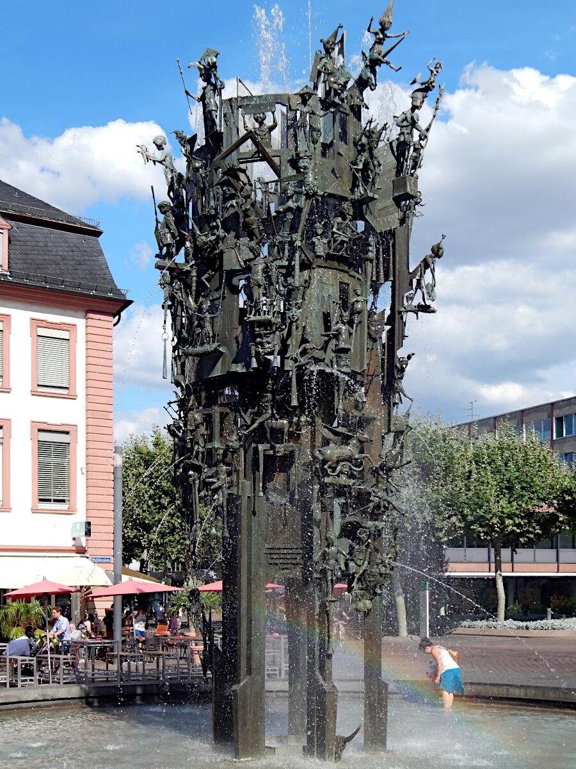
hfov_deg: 29.7
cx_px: 288
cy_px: 384
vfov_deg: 38.9
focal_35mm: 49
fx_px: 1087
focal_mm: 8.6
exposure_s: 1/1250
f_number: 3.7
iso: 125
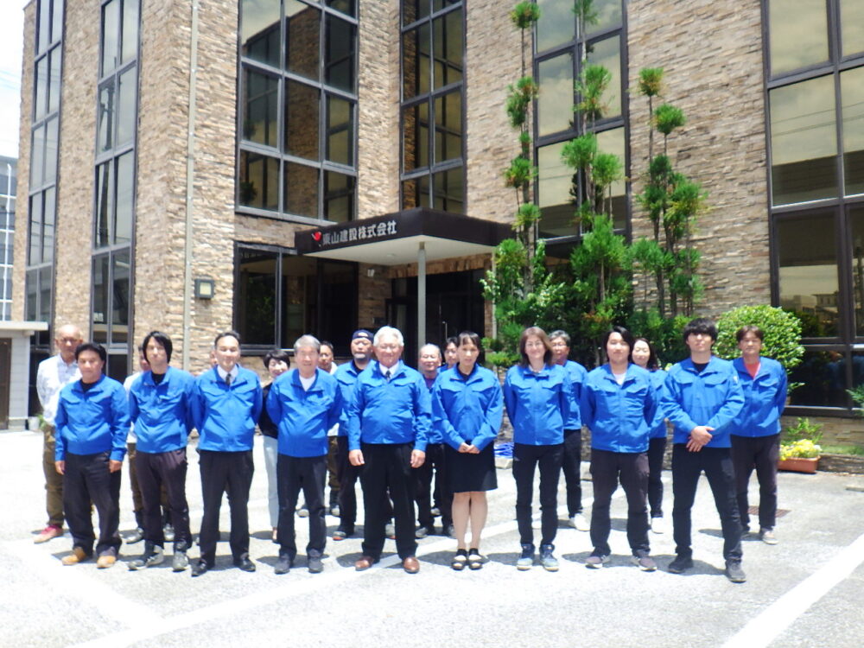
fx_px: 699
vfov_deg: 49.7
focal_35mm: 28
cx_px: 432
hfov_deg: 63.4
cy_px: 324
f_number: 4.2
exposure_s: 1/400
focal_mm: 5
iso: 125
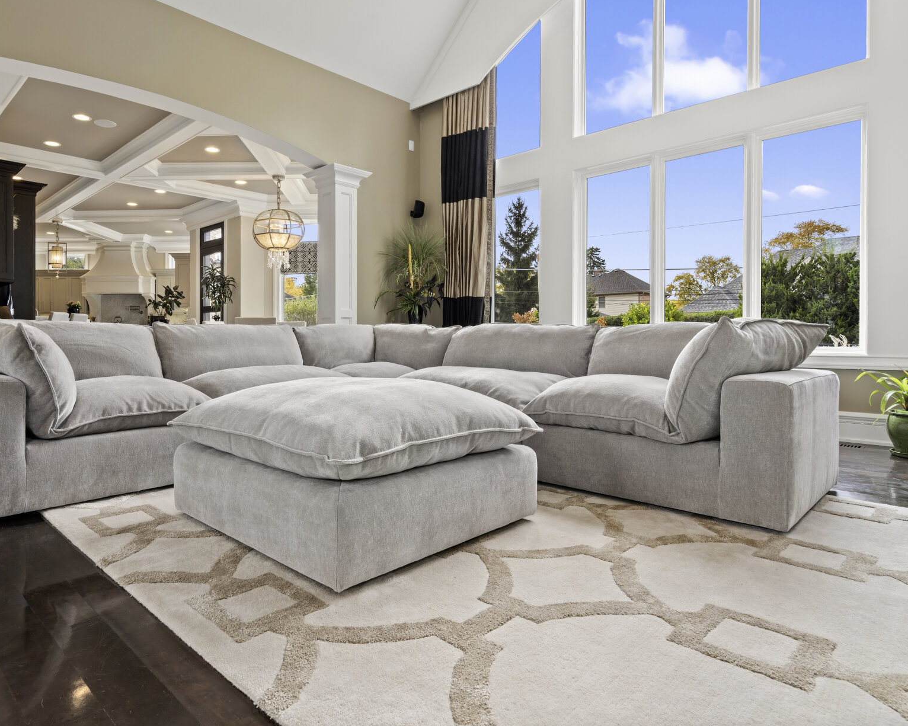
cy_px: 348
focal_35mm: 20
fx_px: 537
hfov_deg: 79.3
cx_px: 357
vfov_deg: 68.1
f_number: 9
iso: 200
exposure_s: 1/4
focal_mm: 17
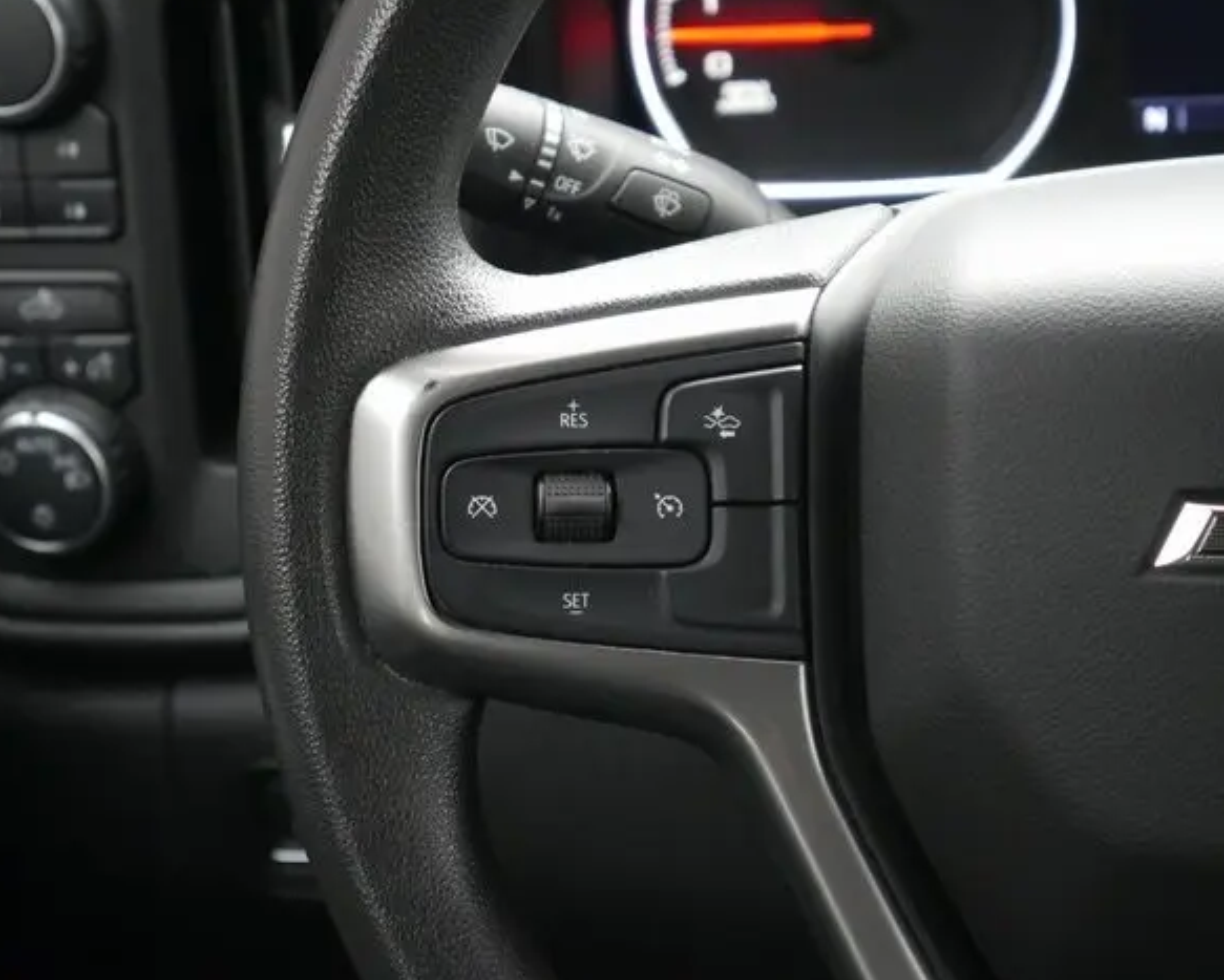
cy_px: 480
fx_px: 3262
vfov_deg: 17.1
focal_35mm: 90
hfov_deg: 21.3
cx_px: 626
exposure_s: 1/40
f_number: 5.6
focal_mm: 42
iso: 3200
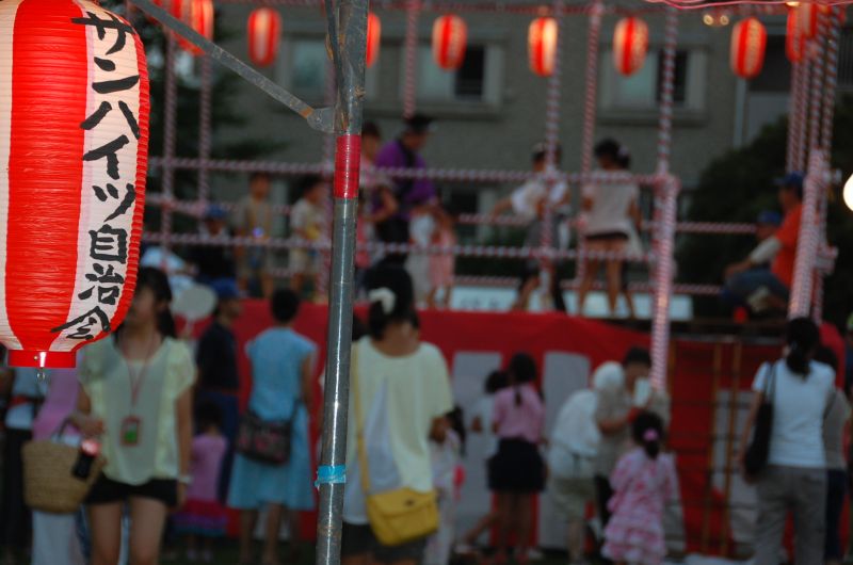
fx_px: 2909
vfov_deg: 11.1
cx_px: 426
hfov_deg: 16.7
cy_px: 282
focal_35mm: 123
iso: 450
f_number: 5.3
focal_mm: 82
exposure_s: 1/60
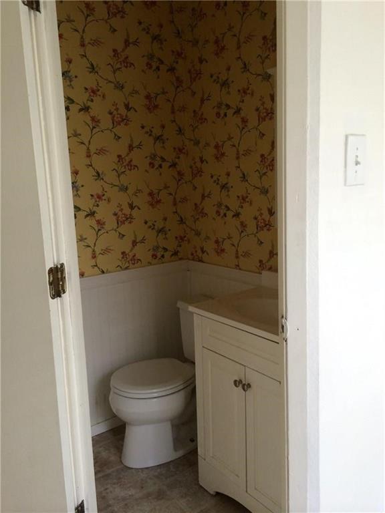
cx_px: 192
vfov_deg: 60.0
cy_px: 256
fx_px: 445
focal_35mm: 30
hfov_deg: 46.8
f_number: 2.2
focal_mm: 4.12
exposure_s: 1/30
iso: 100
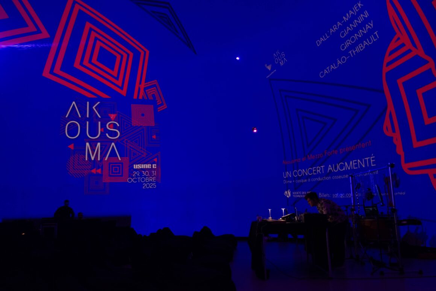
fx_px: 327
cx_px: 218
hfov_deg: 67.4
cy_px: 146
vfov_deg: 47.9
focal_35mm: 27
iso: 1250
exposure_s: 1/125
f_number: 2.8
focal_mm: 18
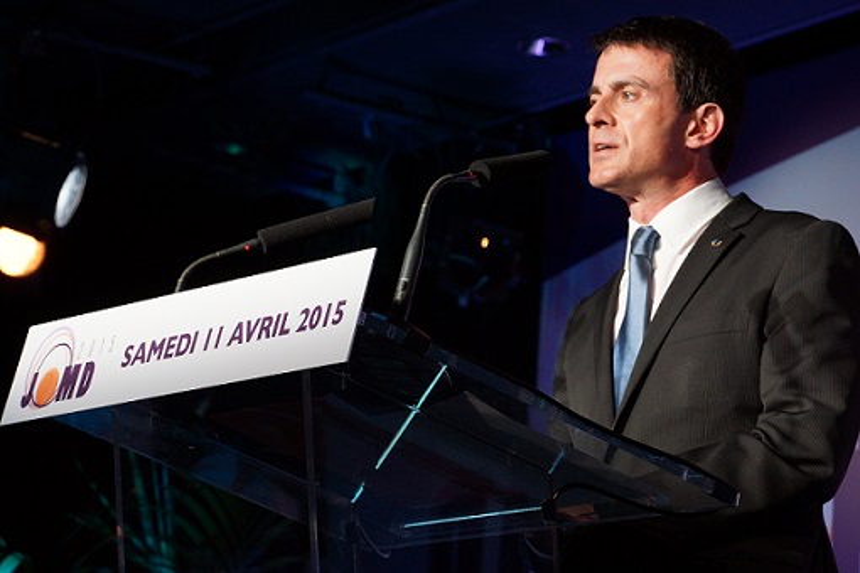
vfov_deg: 10.2
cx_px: 430
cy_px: 286
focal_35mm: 135
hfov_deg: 15.2
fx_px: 3225
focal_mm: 90
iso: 1600
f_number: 7.1
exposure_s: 1/50
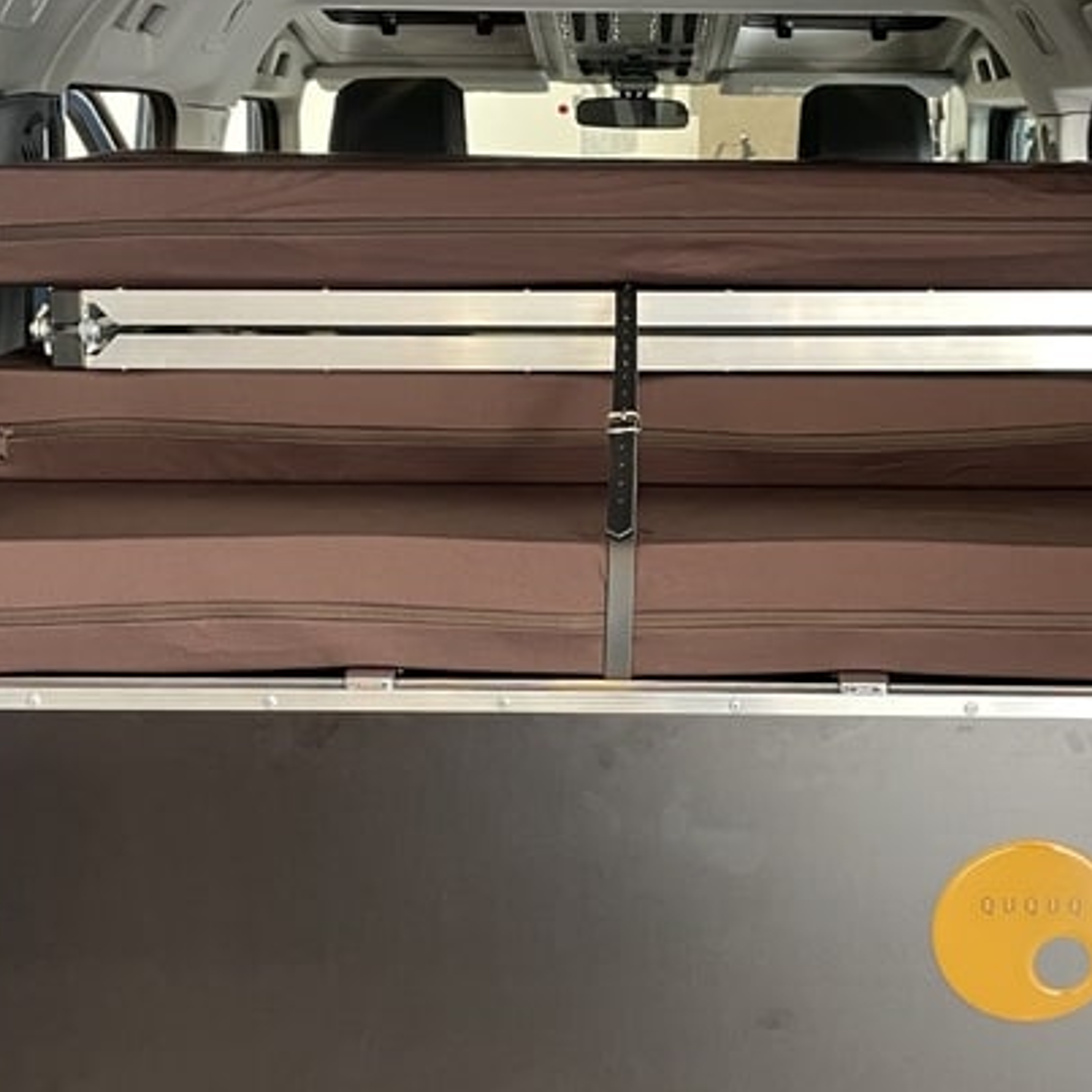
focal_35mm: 52
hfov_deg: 32.7
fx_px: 1856
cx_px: 641
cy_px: 503
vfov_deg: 32.8
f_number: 1.6
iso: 250
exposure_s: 1/60
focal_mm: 4.2
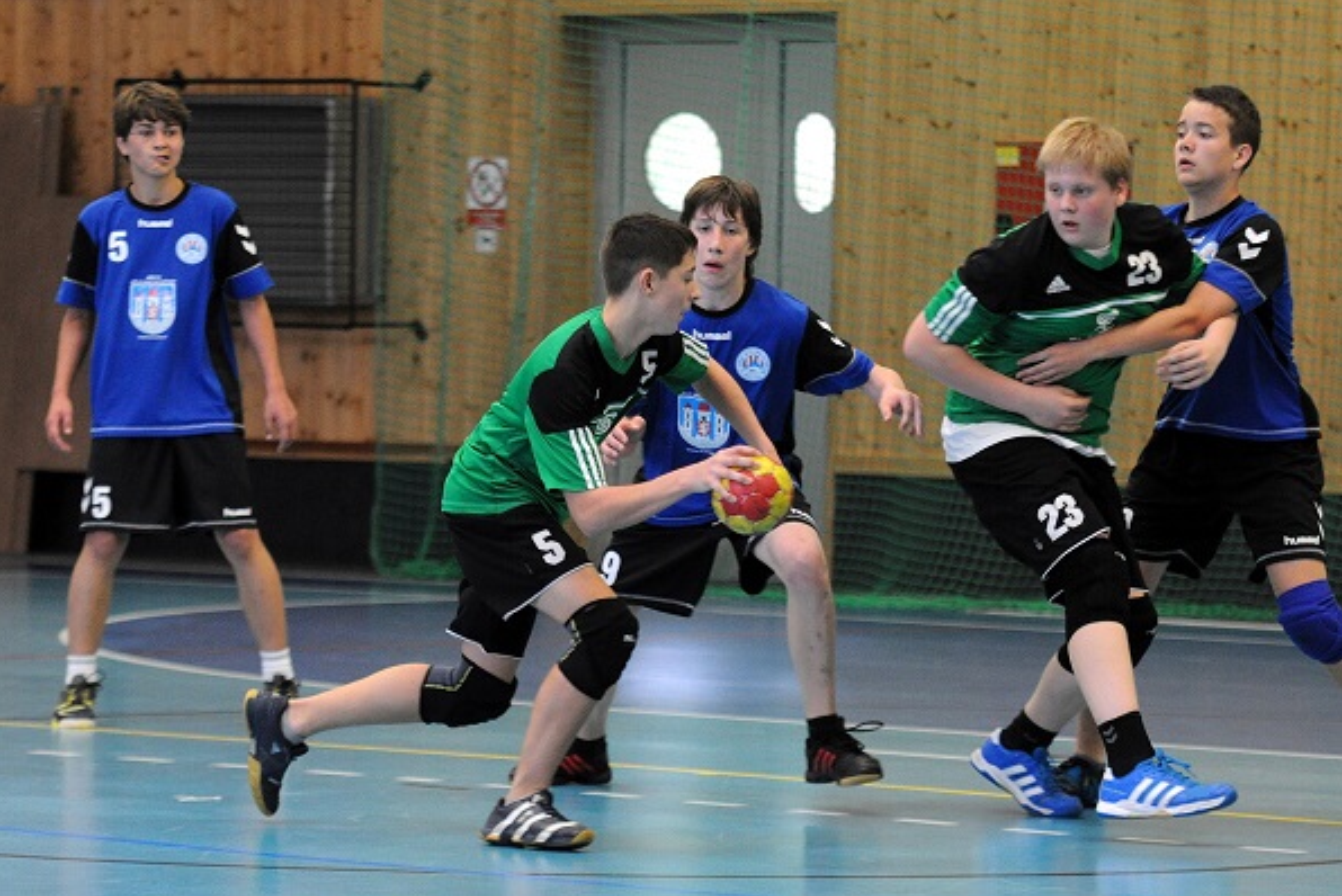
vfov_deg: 8.1
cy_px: 448
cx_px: 671
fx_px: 6303
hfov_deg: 12.2
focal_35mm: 169
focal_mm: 112
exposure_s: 1/320
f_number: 3.2
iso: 1600
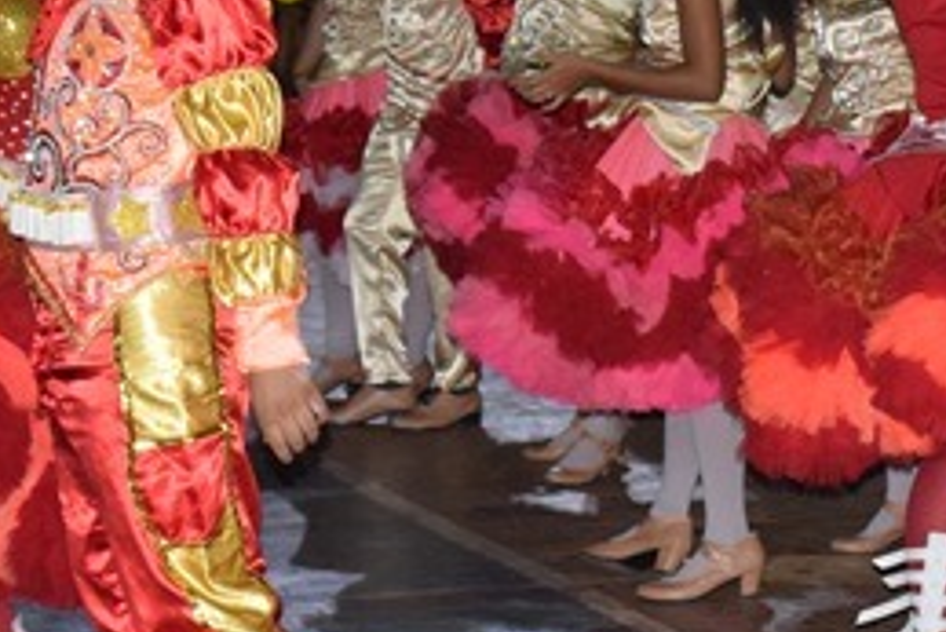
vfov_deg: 7.1
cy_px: 232
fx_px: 5074
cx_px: 720
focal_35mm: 193
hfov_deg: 10.6
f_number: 5.6
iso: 3200
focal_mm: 52
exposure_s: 1/60
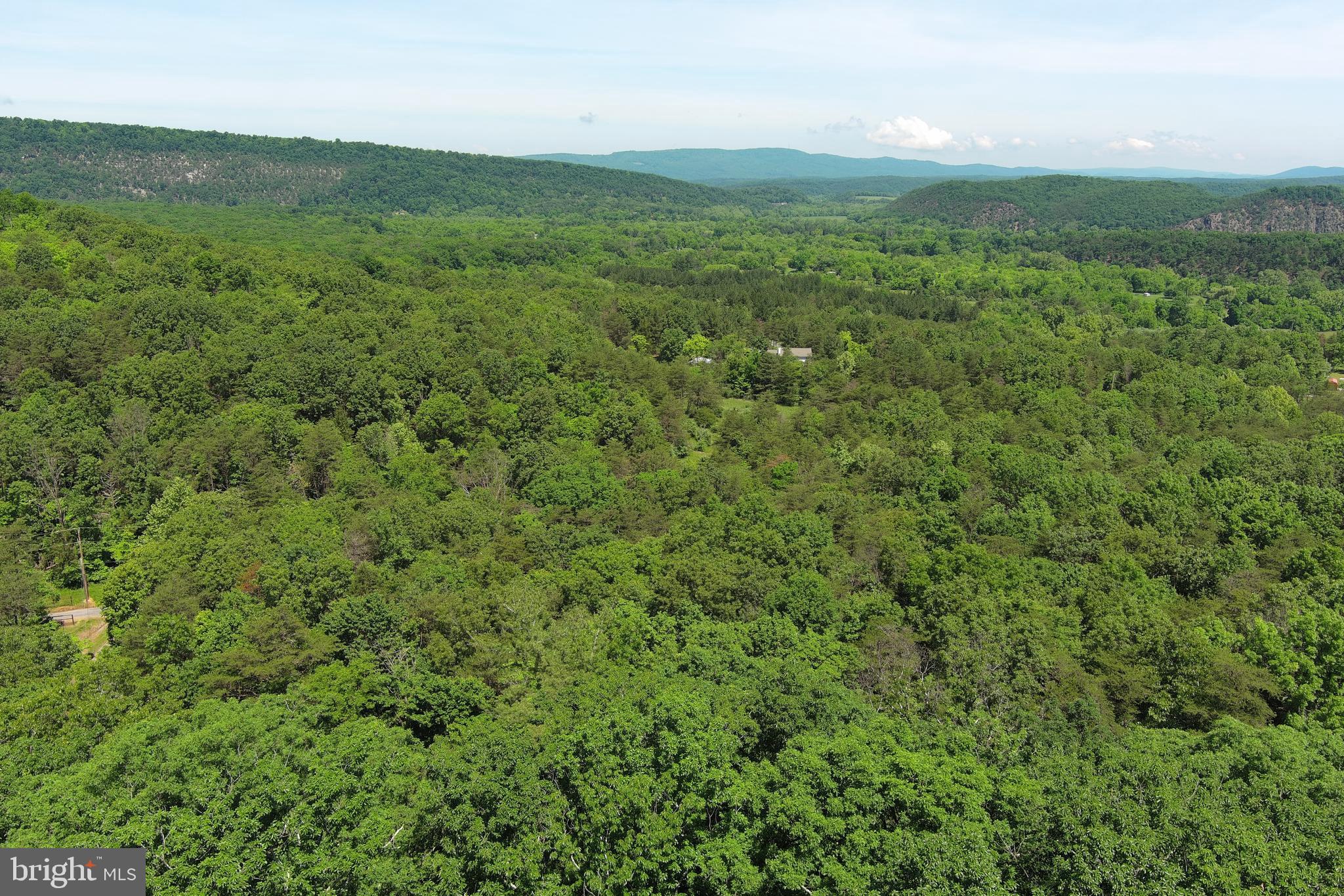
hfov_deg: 63.7
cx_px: 672
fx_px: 1083
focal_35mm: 29
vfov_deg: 45.0
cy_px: 448
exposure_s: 1/883
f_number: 2.8
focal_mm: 10.57
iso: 100
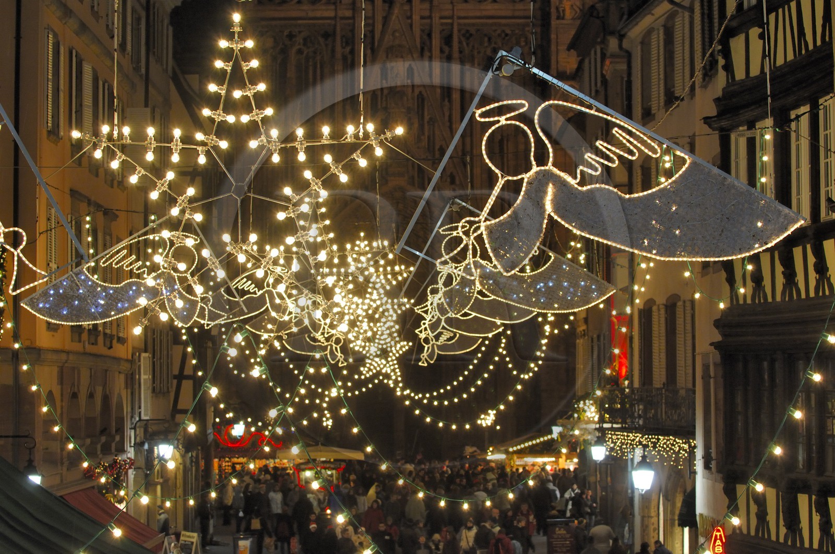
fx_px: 2432
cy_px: 277
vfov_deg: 13.0
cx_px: 418
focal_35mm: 105
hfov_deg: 19.5
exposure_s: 1/15
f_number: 5
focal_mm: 70
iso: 400
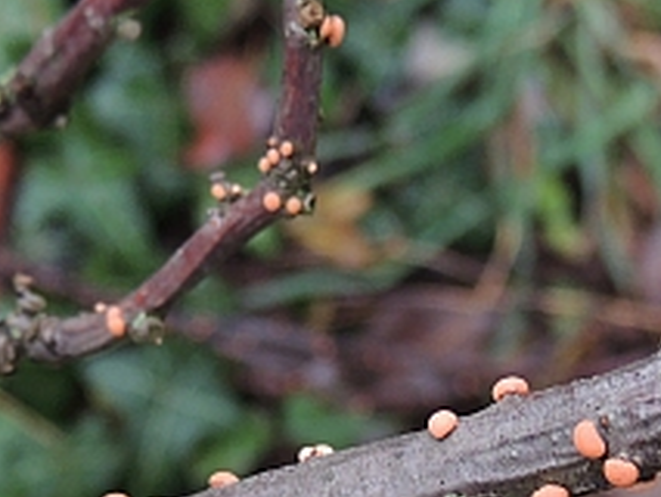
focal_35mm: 124
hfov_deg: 15.9
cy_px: 612
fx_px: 2369
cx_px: 372
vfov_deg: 11.7
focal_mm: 5.8
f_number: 3.2
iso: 100
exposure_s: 1/100
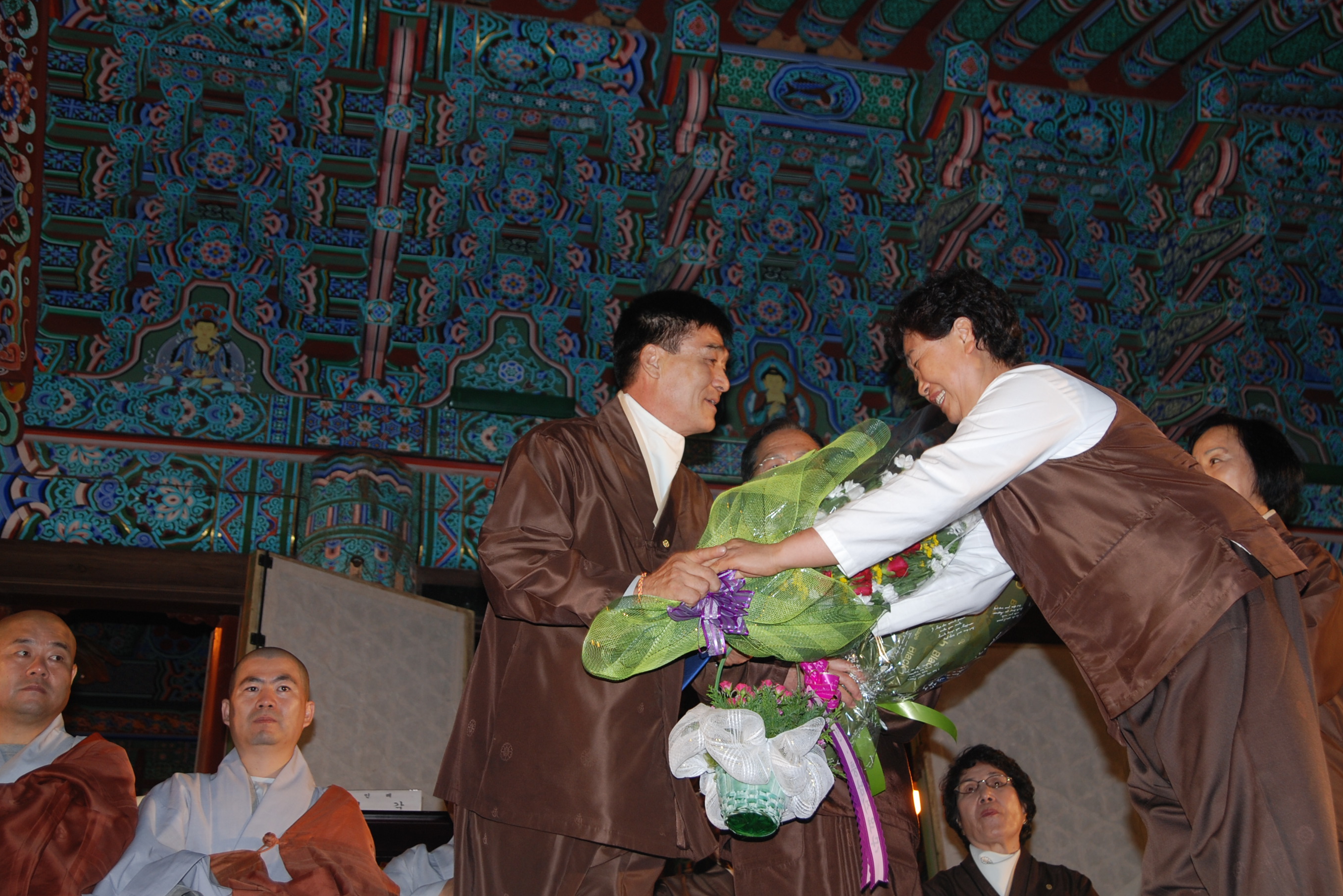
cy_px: 453
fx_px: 1736
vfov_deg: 28.9
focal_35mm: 47
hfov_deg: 42.3
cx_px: 713
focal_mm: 29
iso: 200
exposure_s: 1/60
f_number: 4
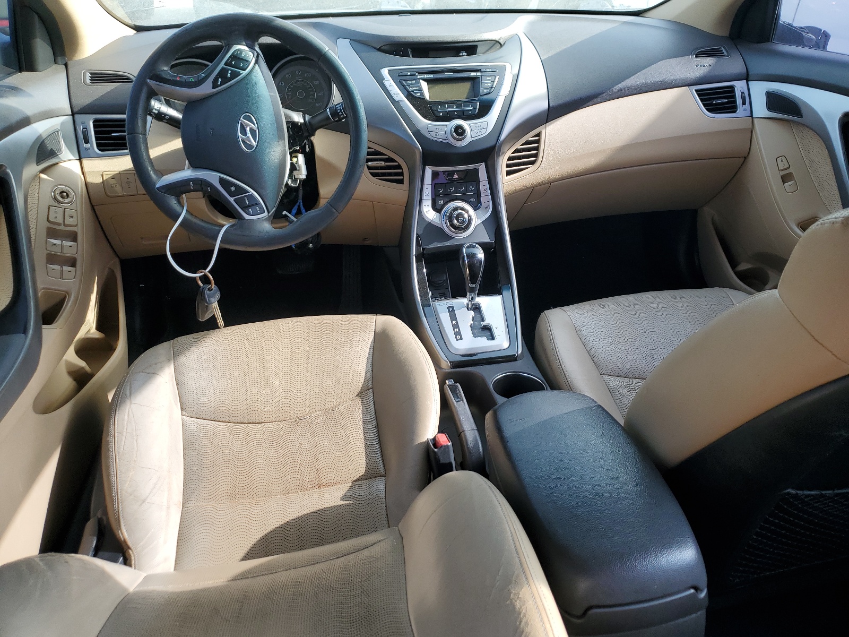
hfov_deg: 67.3
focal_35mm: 26
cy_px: 318
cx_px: 424
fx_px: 638
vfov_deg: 53.1
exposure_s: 1/250
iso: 50
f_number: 1.5
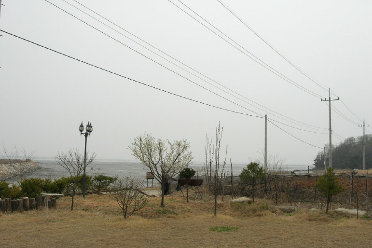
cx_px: 181
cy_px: 138
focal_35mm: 41
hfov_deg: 47.4
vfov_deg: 32.6
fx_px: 424
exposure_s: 1/922
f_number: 4.8
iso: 64
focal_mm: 7.8
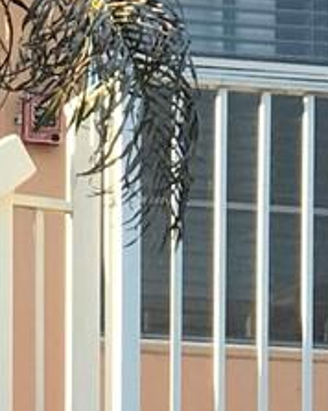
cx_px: 44
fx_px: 4848
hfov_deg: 3.9
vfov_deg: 4.8
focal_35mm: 399
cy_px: 671
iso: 25
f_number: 2.8
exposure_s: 1/120
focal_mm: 6.6
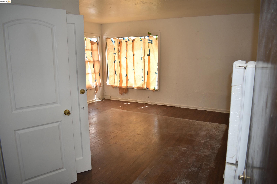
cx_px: 138
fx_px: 208
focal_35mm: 27
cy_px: 92
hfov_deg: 67.4
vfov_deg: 47.9
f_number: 3.5
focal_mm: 18
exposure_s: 1/80
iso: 100
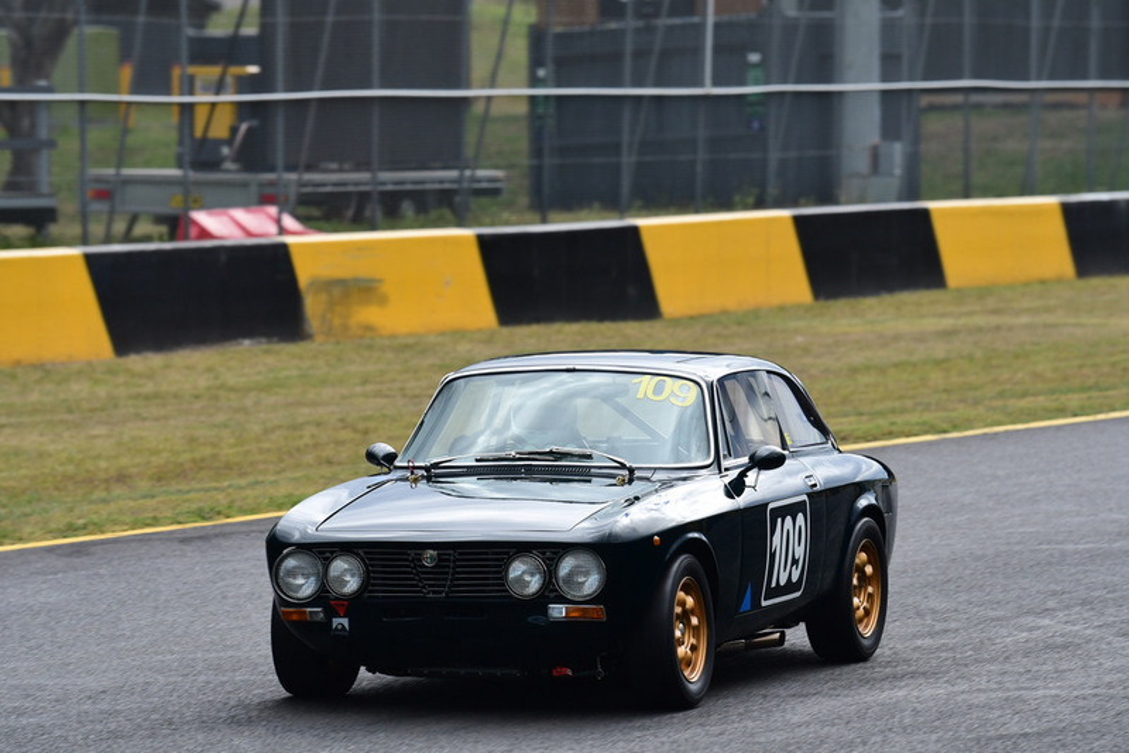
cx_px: 564
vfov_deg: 5.4
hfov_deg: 8.1
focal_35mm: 255
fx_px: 8000
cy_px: 376
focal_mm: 170
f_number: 6.3
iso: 500
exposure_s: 1/800
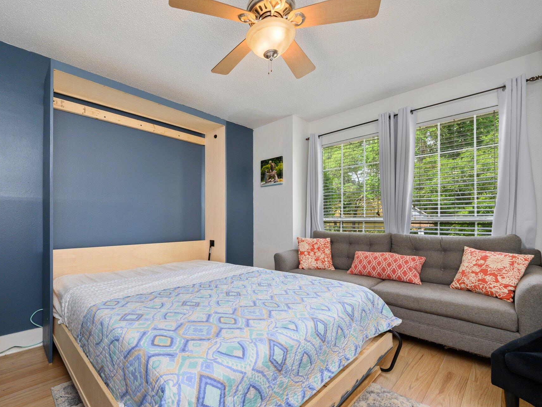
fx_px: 250
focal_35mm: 16
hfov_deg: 94.0
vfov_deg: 78.1
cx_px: 238
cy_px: 210
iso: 320
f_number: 9
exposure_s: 1/30
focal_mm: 14
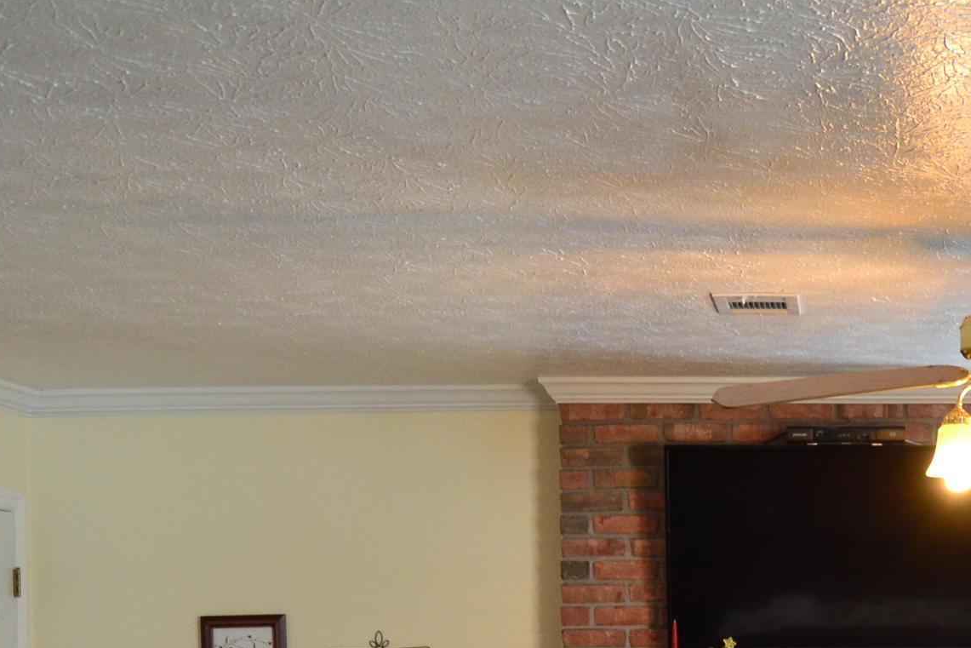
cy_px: 779
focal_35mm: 71
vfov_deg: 18.2
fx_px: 1915
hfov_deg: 27.4
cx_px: 872
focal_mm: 18
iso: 800
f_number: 3.5
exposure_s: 1/60
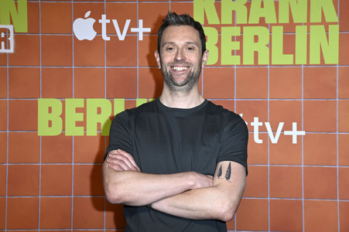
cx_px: 174
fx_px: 630
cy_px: 116
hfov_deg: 31.0
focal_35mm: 65
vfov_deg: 20.9
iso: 800
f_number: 5.6
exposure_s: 1/250
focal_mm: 65
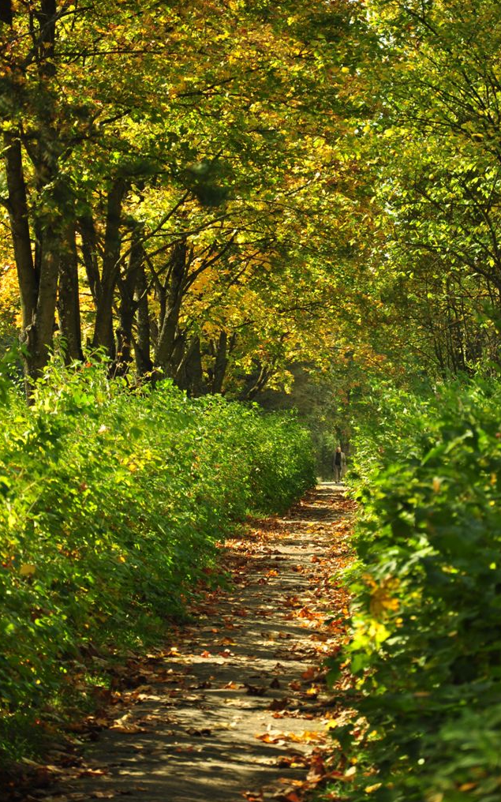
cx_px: 260
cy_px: 402
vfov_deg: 13.0
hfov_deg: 8.1
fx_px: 3528
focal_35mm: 162
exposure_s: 1/500
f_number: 5.6
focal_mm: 105
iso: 400
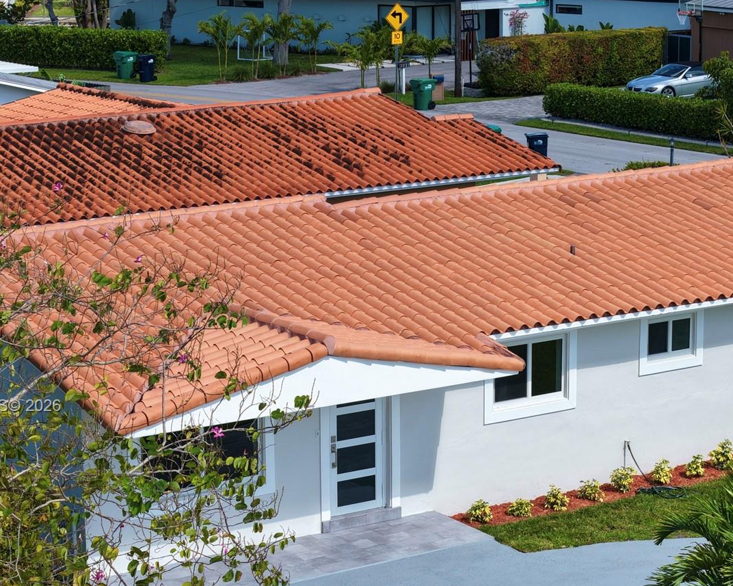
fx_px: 2212
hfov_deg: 18.8
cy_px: 407
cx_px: 395
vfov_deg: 15.1
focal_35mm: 102
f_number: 2.8
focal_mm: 19.35
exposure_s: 1/1250
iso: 160
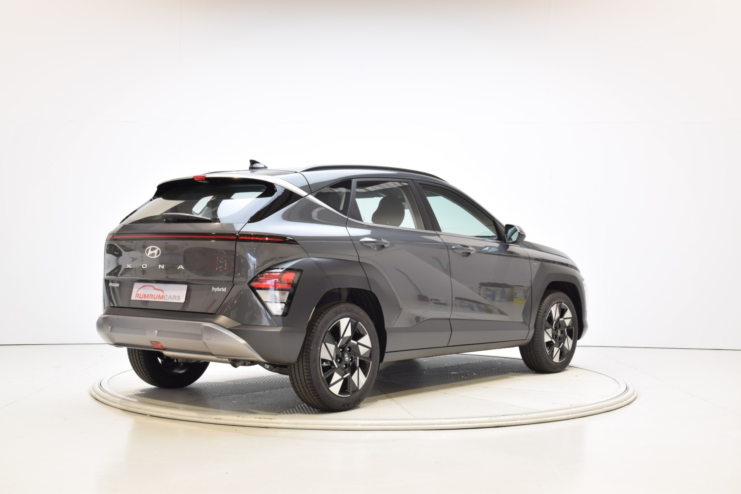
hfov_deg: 38.9
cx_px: 370
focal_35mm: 51
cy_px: 247
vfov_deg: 26.5
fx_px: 1050
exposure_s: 1/3
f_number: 9
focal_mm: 34
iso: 100
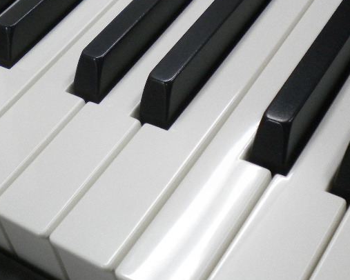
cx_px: 145
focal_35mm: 69
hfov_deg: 27.5
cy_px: 45
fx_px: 715
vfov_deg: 21.8
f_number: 3.1
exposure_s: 1/60
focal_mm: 6.3
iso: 320
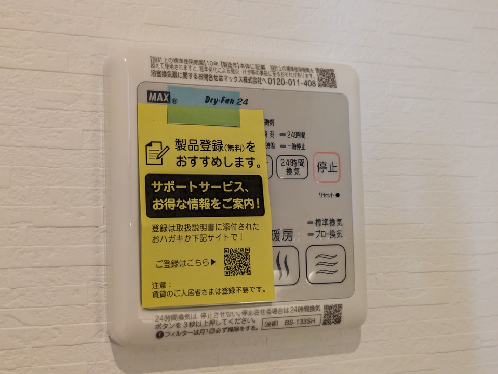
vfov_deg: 28.6
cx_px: 249
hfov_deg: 37.5
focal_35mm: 51
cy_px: 187
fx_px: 734
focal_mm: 5.43
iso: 62
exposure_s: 1/90
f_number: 1.89
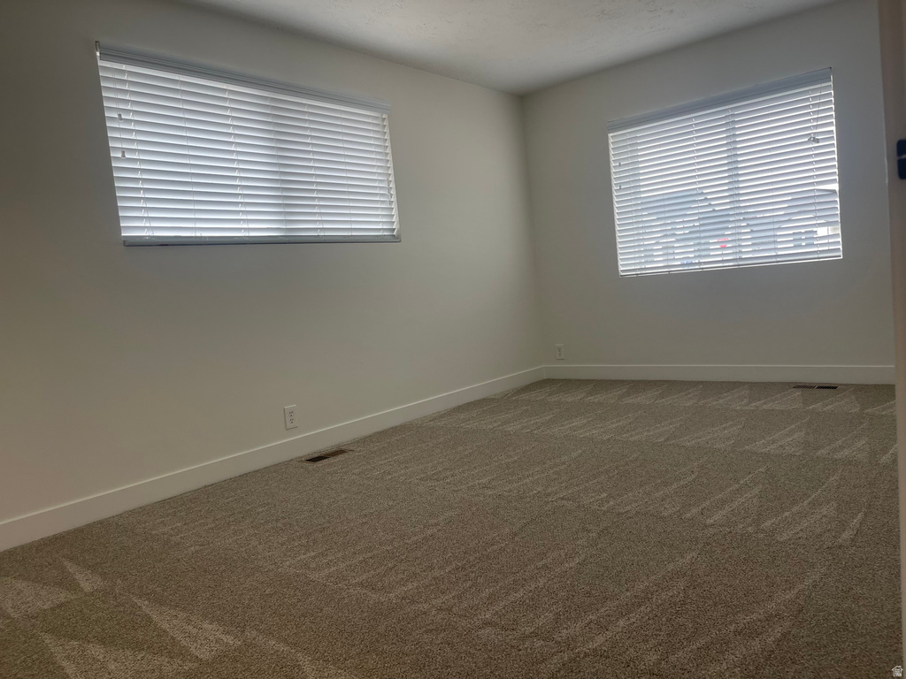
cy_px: 340
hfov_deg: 67.3
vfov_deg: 53.1
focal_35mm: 26
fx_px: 680
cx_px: 453
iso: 64
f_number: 1.6
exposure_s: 1/120
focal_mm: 5.1
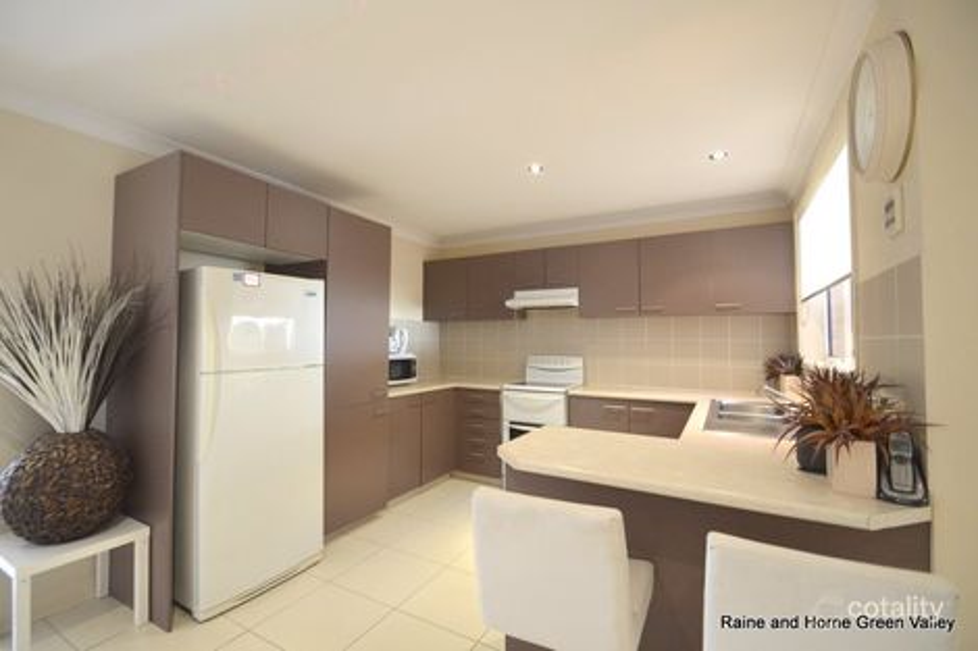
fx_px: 407
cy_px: 326
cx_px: 489
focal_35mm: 15
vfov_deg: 77.3
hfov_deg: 100.4
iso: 1400
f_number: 3.5
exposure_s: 1/60
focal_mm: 10
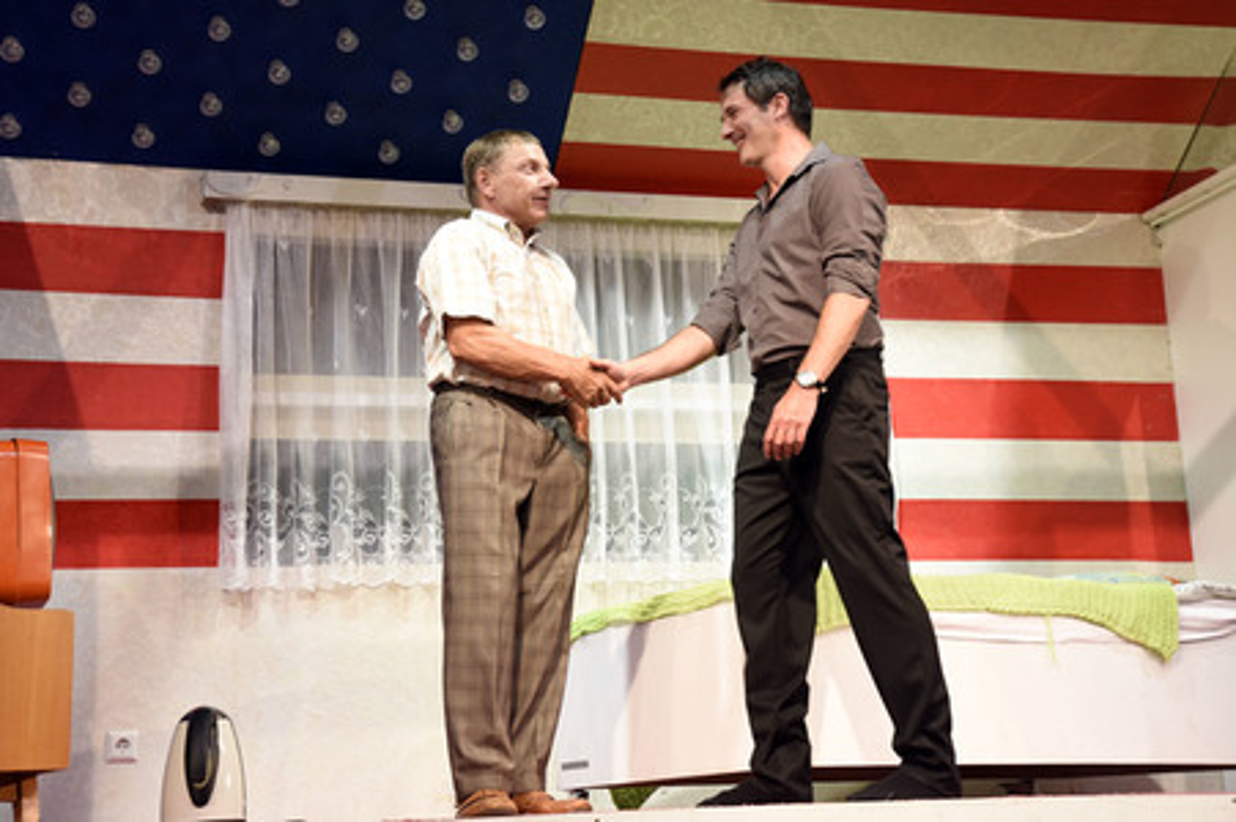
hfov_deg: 34.5
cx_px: 618
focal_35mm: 58
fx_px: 1990
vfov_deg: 23.3
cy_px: 411
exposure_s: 1/125
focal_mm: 58
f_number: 6.3
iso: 1000
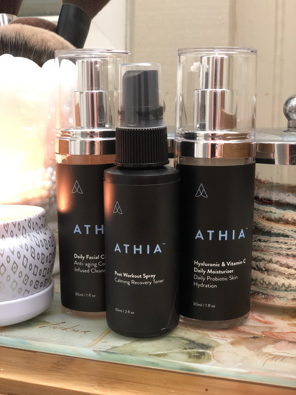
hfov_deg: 28.0
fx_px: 593
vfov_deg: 36.8
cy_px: 198
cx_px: 148
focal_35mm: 52
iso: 160
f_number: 2.4
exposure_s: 1/12
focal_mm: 6
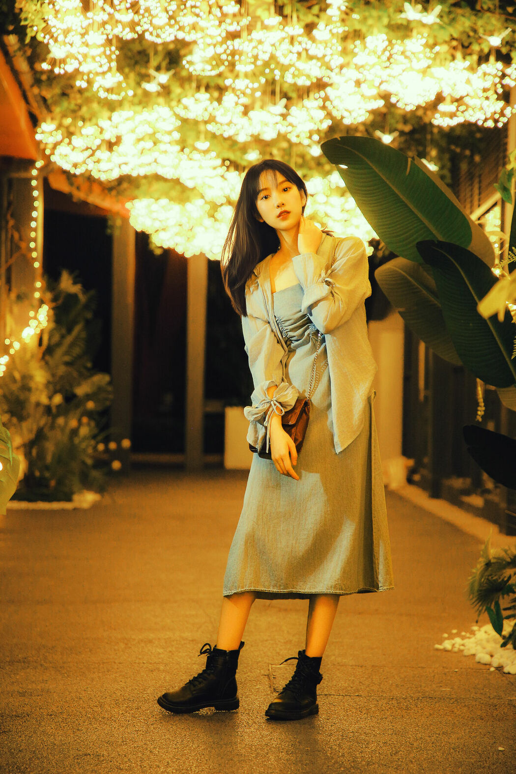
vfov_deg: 19.8
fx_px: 2214
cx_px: 258
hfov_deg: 13.3
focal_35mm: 103
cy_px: 387
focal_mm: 105
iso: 3200
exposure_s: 1/80
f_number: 4
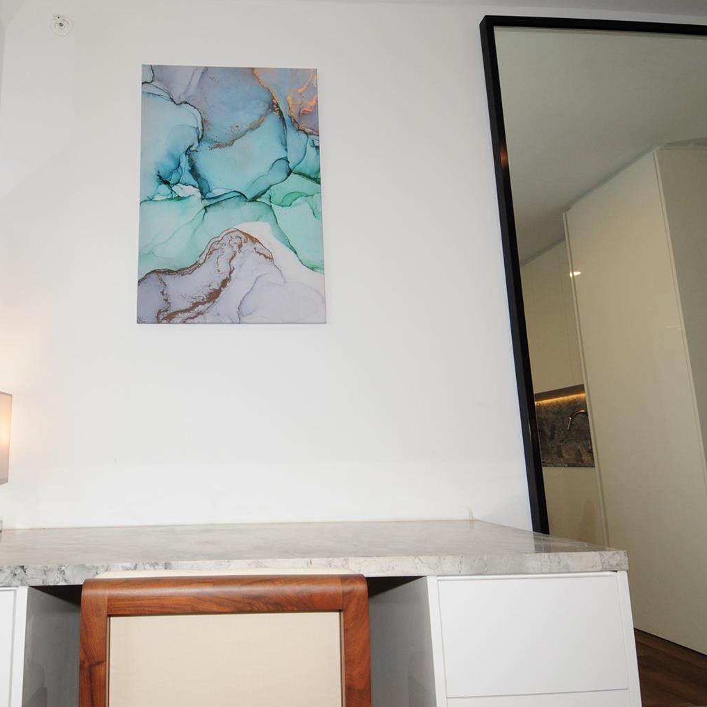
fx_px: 555
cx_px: 236
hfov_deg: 63.4
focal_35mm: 24
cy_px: 351
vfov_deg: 65.0
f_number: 8
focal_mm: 12
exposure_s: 1/60
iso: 400
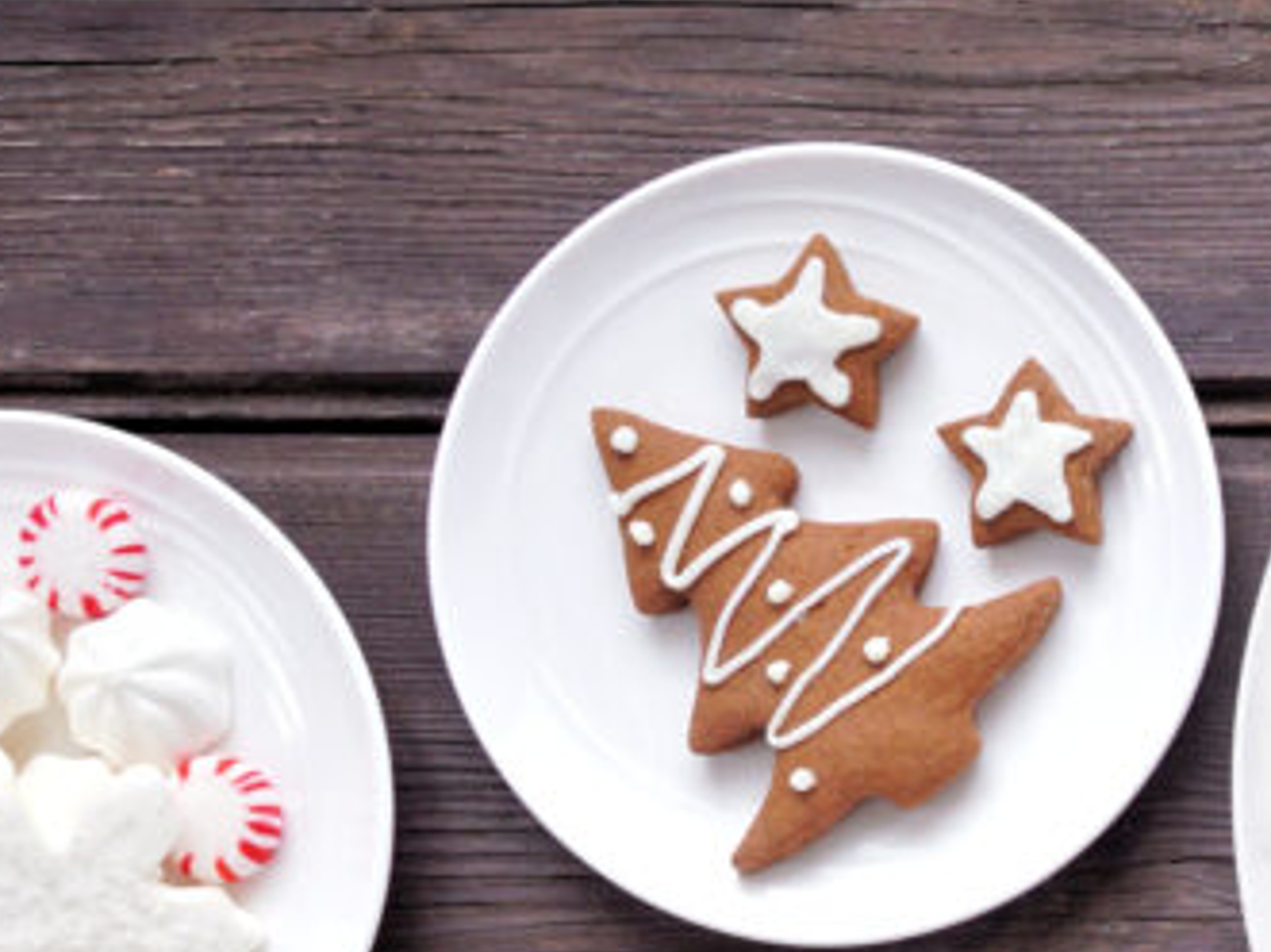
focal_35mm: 115
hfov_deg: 15.4
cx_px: 2062
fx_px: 4221
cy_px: 1374
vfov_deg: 12.3
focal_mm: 22
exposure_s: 4
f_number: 13
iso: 100
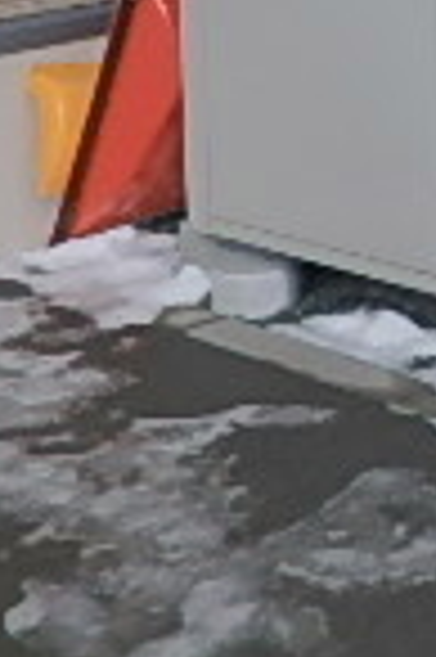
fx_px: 2331
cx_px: 1308
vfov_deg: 14.7
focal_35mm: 128
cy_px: -369
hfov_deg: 8.8
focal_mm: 5
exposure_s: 1/160
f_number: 4.4
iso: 125
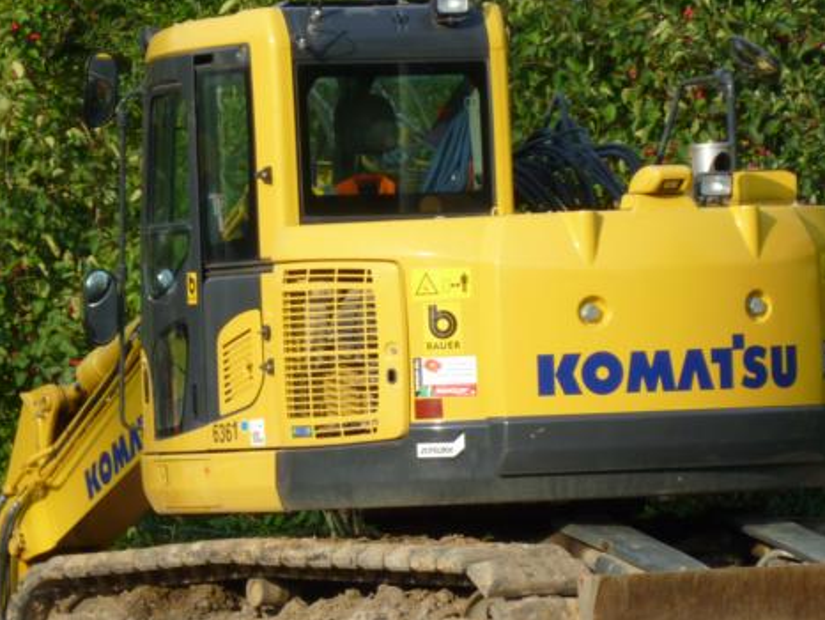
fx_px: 8179
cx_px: 409
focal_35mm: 343
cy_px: 404
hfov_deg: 5.8
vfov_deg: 4.3
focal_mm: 36
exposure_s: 1/160
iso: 80
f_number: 5.9
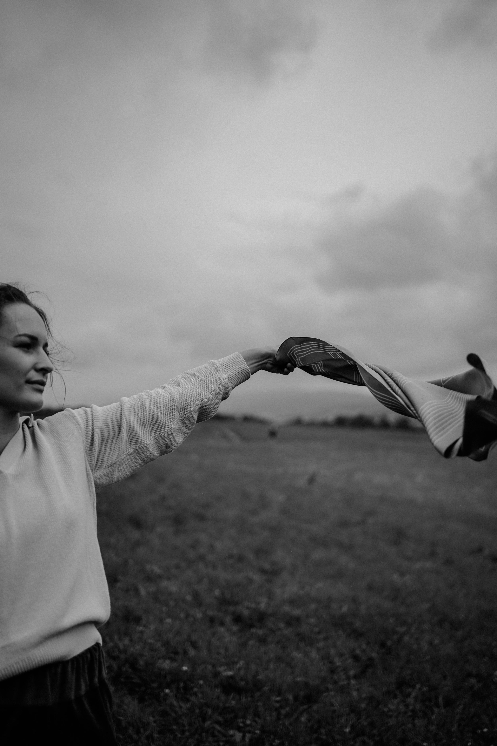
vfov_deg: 54.4
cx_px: 248
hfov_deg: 37.9
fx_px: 725
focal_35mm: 35
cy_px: 373
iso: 100
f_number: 1.8
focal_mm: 35
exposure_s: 1/2500
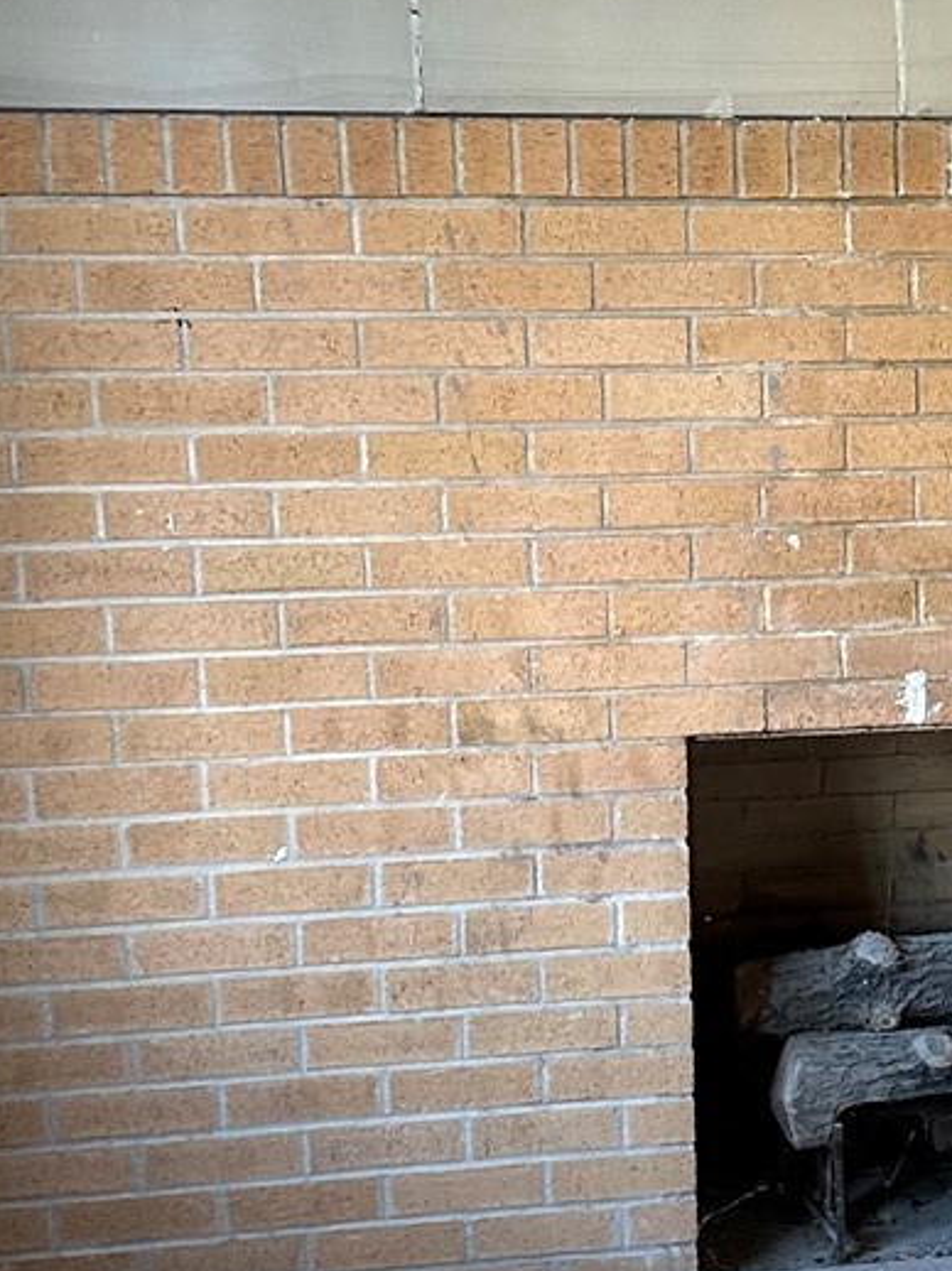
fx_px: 3266
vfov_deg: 21.9
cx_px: 1033
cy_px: 886
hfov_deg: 16.1
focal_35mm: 89
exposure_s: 1/64
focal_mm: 6.86
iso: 250
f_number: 1.78
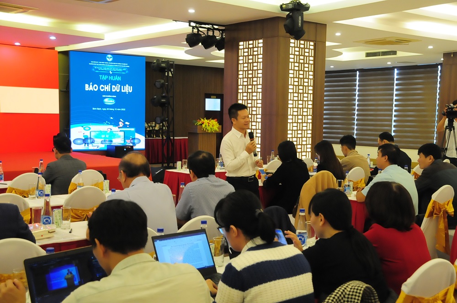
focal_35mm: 45
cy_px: 152
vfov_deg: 29.8
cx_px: 228
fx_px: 571
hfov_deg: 43.7
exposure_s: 1/60
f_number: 5.6
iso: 2000
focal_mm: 30
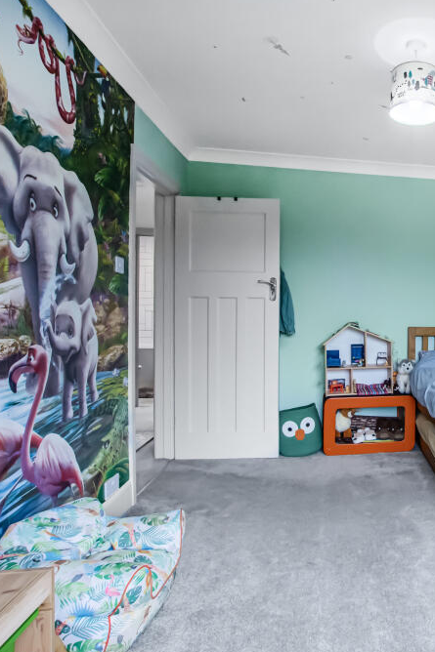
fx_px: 417
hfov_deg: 48.0
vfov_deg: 76.1
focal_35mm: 23
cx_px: 410
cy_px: 328
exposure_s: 1/25
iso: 320
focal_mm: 10
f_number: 9
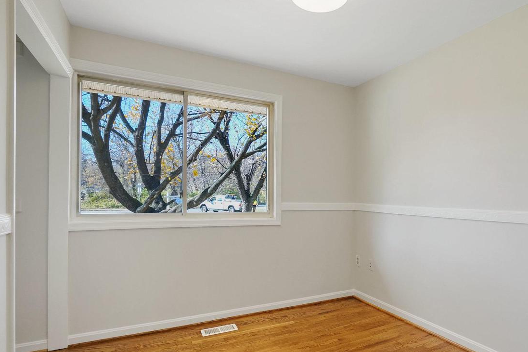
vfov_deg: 59.4
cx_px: 344
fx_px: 308
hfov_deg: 79.0
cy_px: 190
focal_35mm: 21
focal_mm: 16
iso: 1250
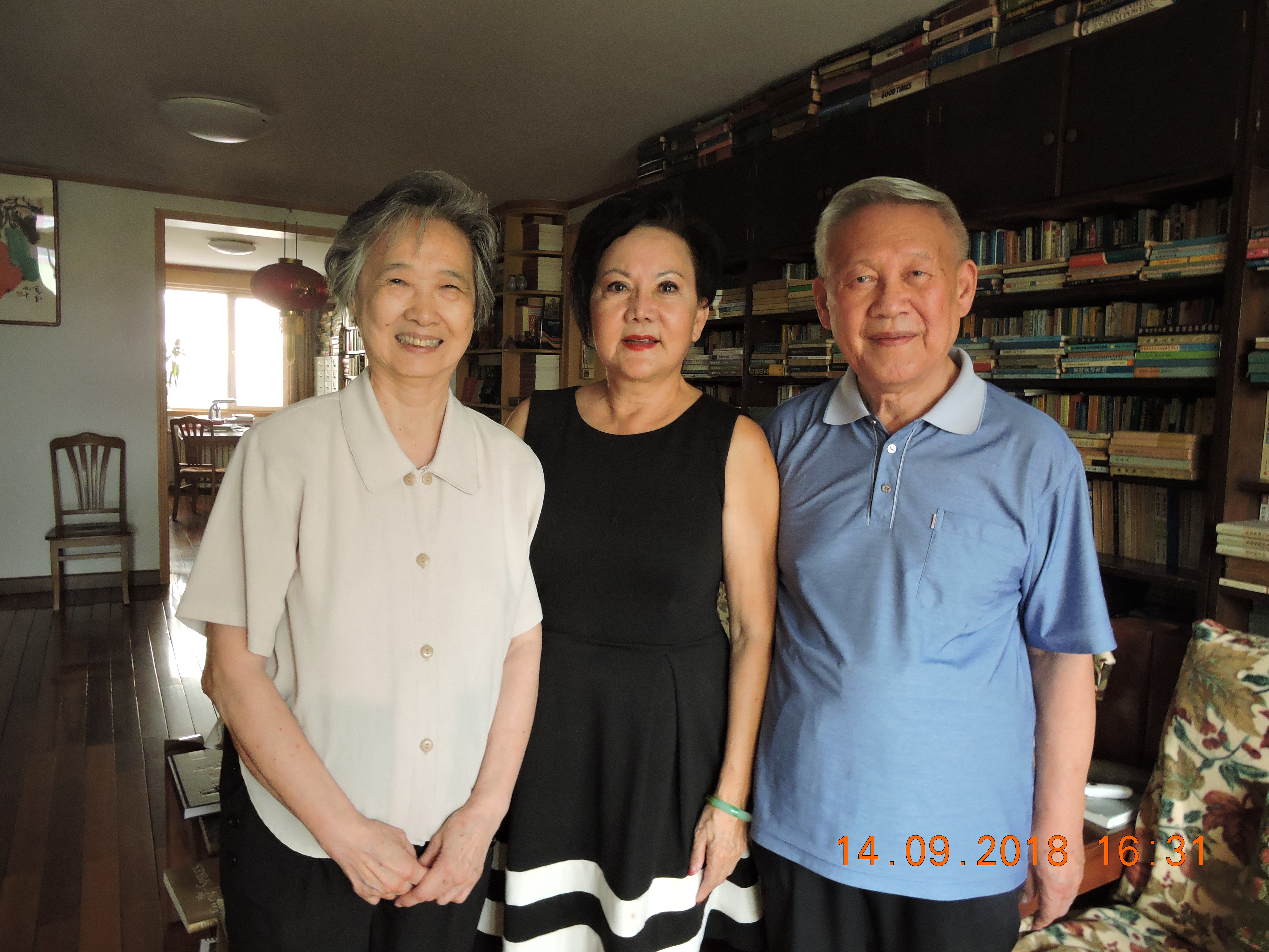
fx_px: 880
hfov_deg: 71.6
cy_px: 476
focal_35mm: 24
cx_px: 634
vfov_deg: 56.8
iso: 400
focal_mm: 4.3
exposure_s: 1/30
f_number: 3.3
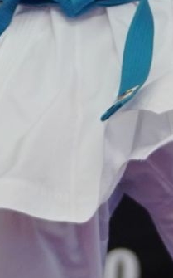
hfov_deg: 1.8
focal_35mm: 740
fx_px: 5590
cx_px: 364
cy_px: -183
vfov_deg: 2.8
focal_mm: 90
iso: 1000
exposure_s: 1/1000
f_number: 2.8
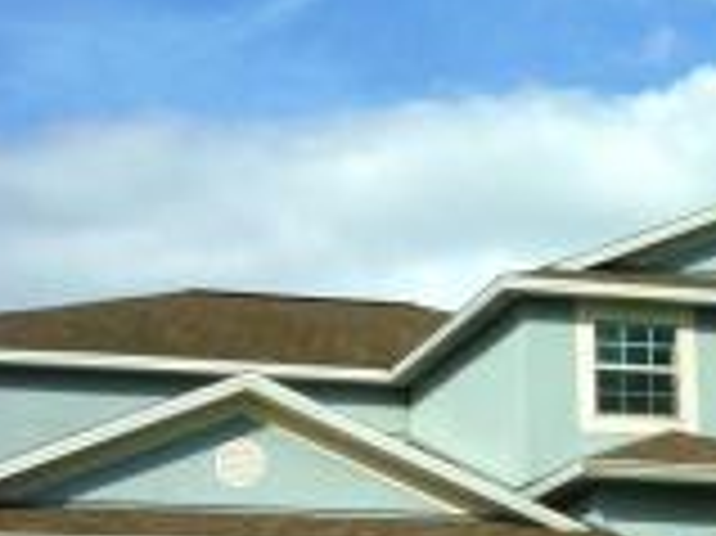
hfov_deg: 17.6
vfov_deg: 13.2
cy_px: 482
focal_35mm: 111
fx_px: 2294
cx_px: 531
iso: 100
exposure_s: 1/800
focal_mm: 6.3
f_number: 5.6
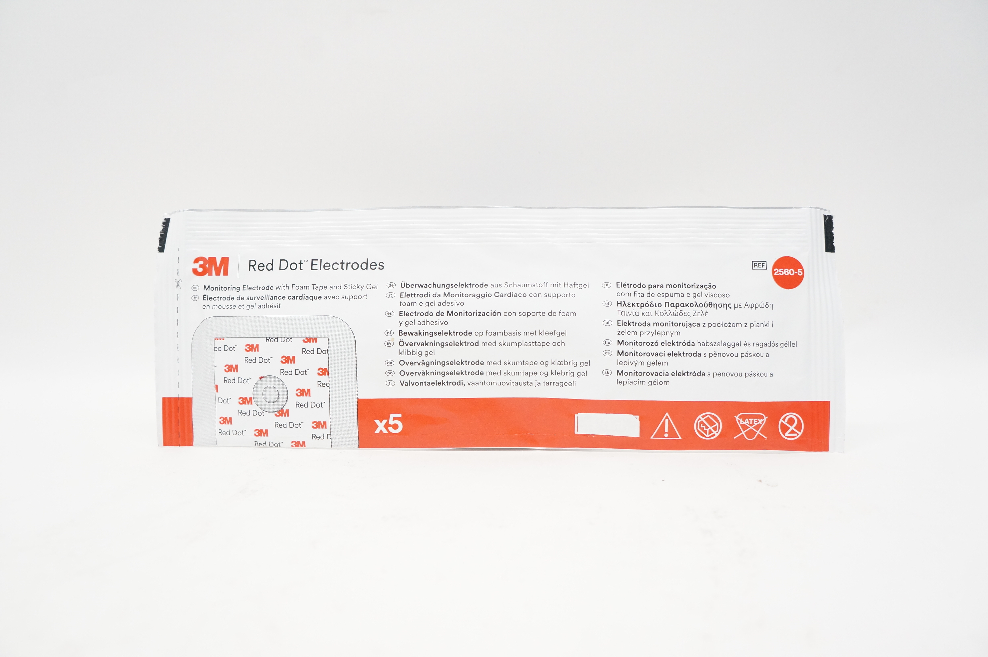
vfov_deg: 47.8
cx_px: 494
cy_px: 328
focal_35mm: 27
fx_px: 740
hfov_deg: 67.4
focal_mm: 18
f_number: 6.3
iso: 1600
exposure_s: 1/160
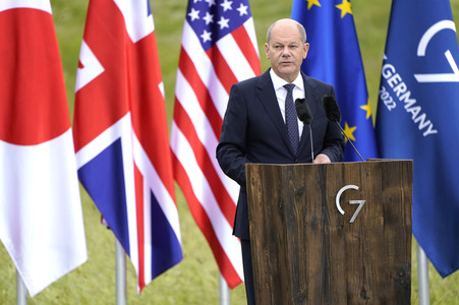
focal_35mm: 376
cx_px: 230
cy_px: 152
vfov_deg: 3.7
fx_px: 4790
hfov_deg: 5.5
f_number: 5.6
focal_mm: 376
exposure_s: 1/640
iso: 500
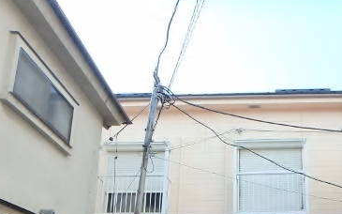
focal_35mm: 39
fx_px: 363
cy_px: 219
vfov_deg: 30.3
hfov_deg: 48.2
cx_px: 261
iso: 125
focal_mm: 3.7
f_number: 3.5
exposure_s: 1/320
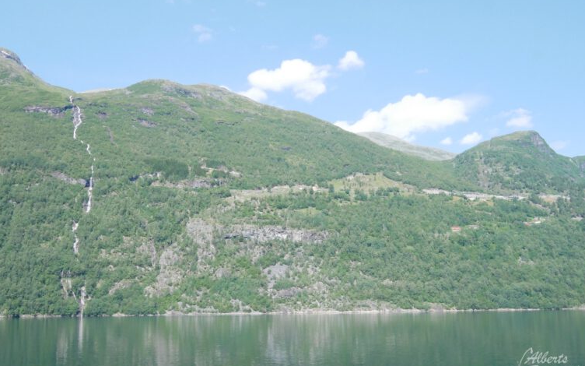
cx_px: 297
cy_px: 178
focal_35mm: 39
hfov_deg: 50.4
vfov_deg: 32.8
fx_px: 622
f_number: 16
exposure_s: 1/400
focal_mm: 18
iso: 1600
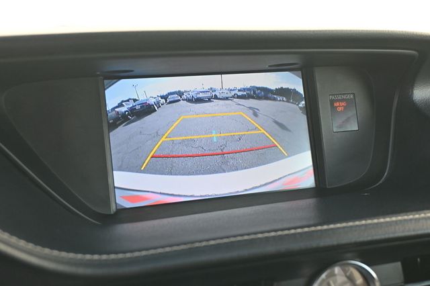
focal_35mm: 47
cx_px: 215
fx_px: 564
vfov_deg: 28.5
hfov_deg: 41.7
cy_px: 143
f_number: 5
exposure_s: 1/125
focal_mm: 31.5
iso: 450
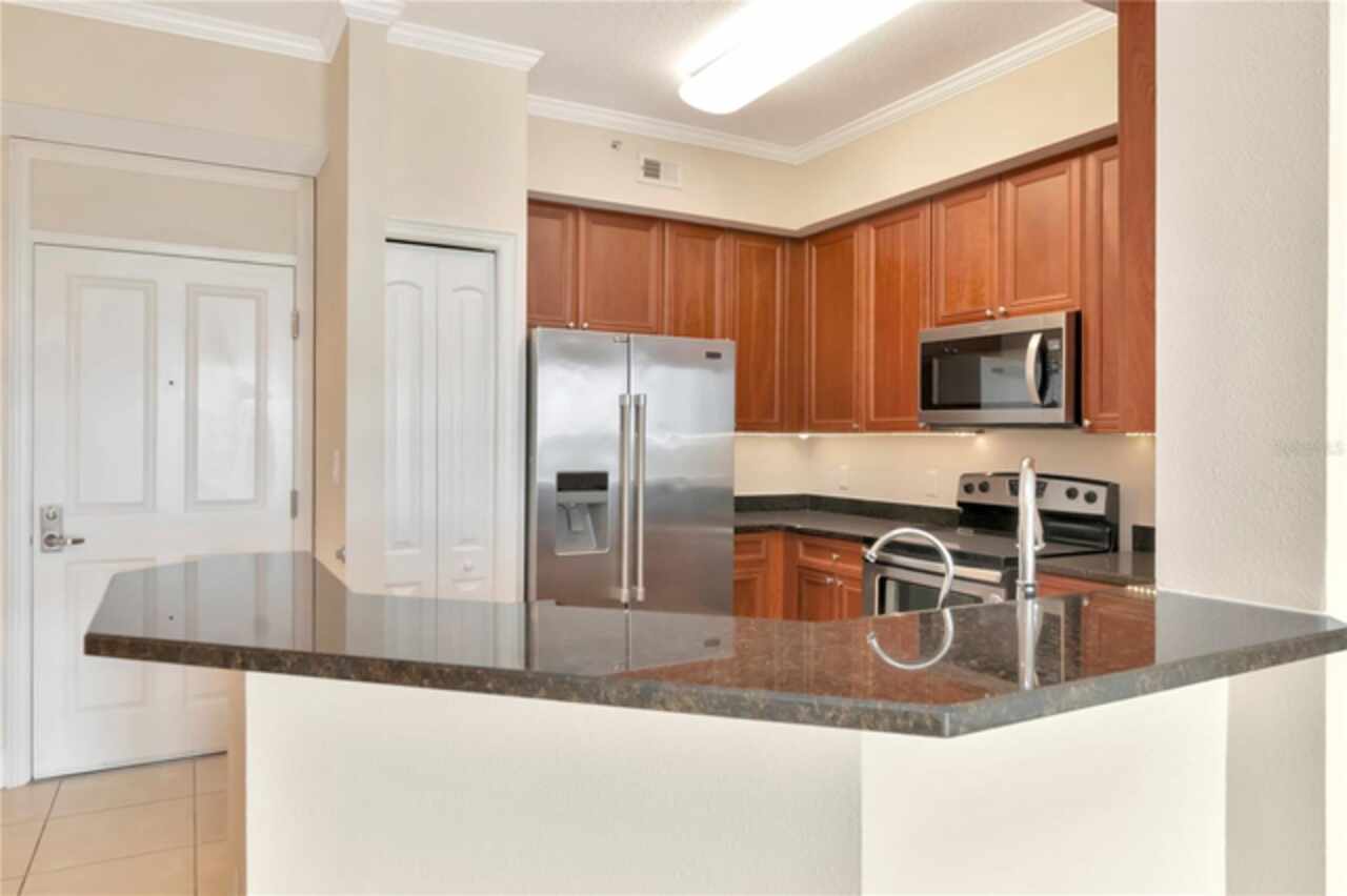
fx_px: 841
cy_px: 448
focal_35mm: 22
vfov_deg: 56.1
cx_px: 674
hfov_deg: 77.4
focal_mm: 15
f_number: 11
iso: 1000
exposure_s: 1/13
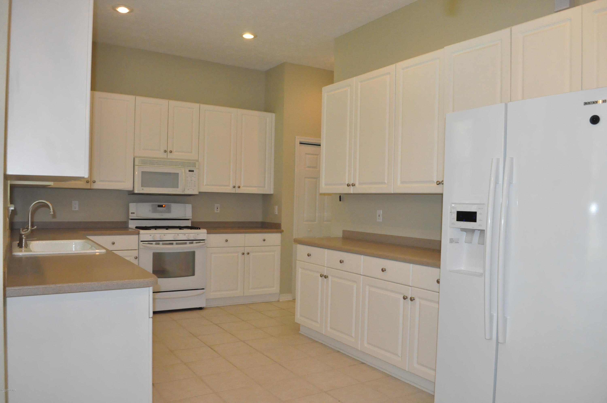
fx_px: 455
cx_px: 304
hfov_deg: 67.4
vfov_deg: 47.8
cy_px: 202
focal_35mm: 27
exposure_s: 1/200
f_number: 7.1
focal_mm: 18
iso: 3200
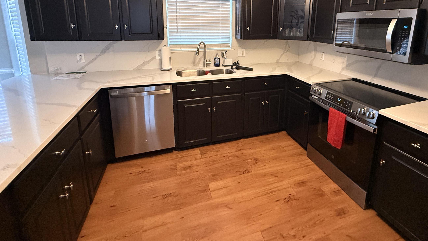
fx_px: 204
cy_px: 63
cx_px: 242
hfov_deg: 92.1
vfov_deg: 58.2
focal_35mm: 18
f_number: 2.2
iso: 800
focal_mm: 2.22
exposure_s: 1/60
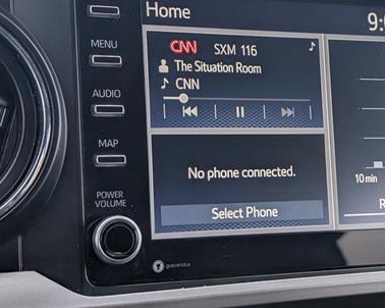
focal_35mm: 81
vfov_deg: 18.9
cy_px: 130
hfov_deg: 23.2
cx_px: 309
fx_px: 922
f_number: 1.68
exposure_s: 1/400
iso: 122
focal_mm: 6.9
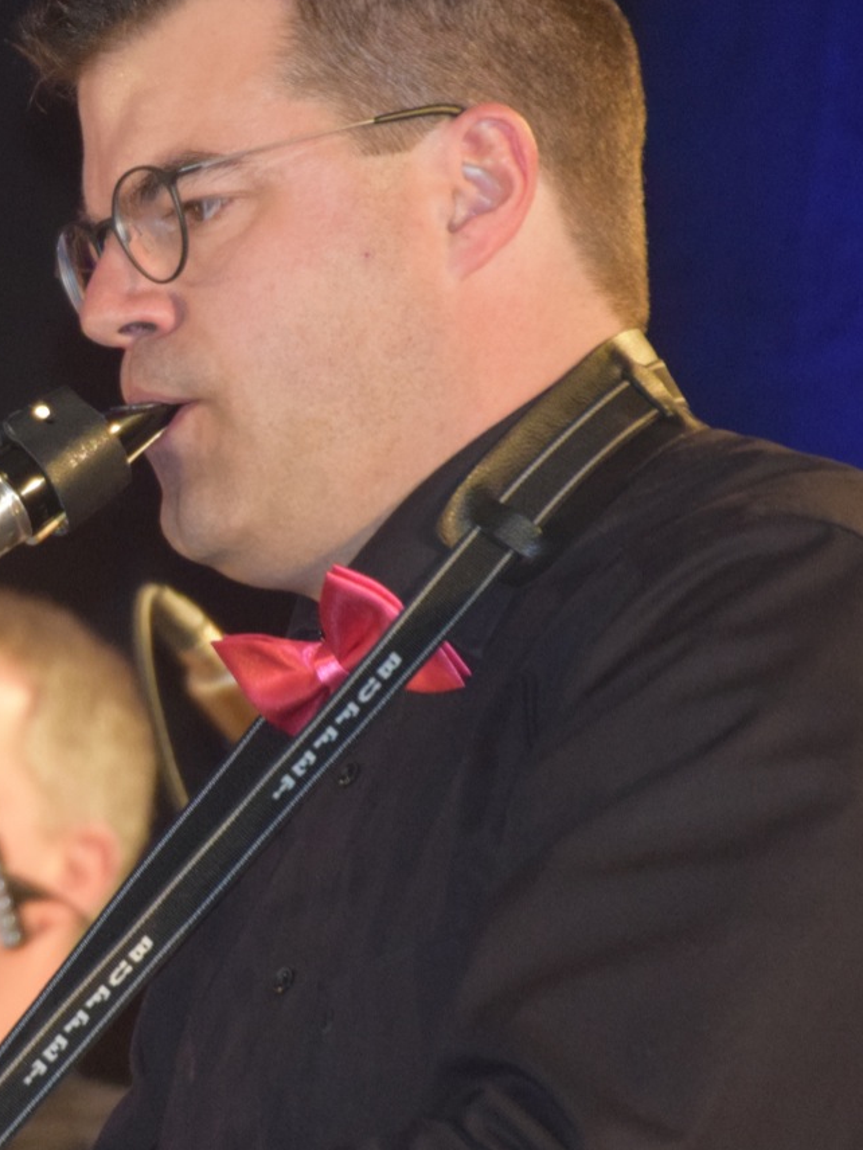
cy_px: 594
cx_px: -71
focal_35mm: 573
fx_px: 19047
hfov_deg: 2.6
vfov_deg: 3.5
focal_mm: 170
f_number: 6.3
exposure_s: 1/60
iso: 2500
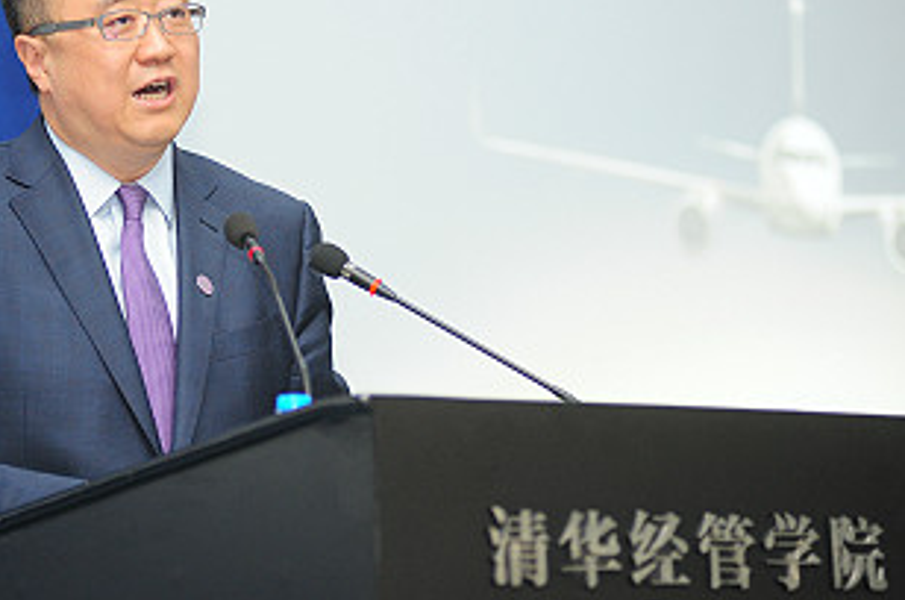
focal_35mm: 182
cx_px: 262
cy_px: 291
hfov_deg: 11.3
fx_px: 4566
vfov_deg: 7.5
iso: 1600
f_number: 2.8
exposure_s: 1/125
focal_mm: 112
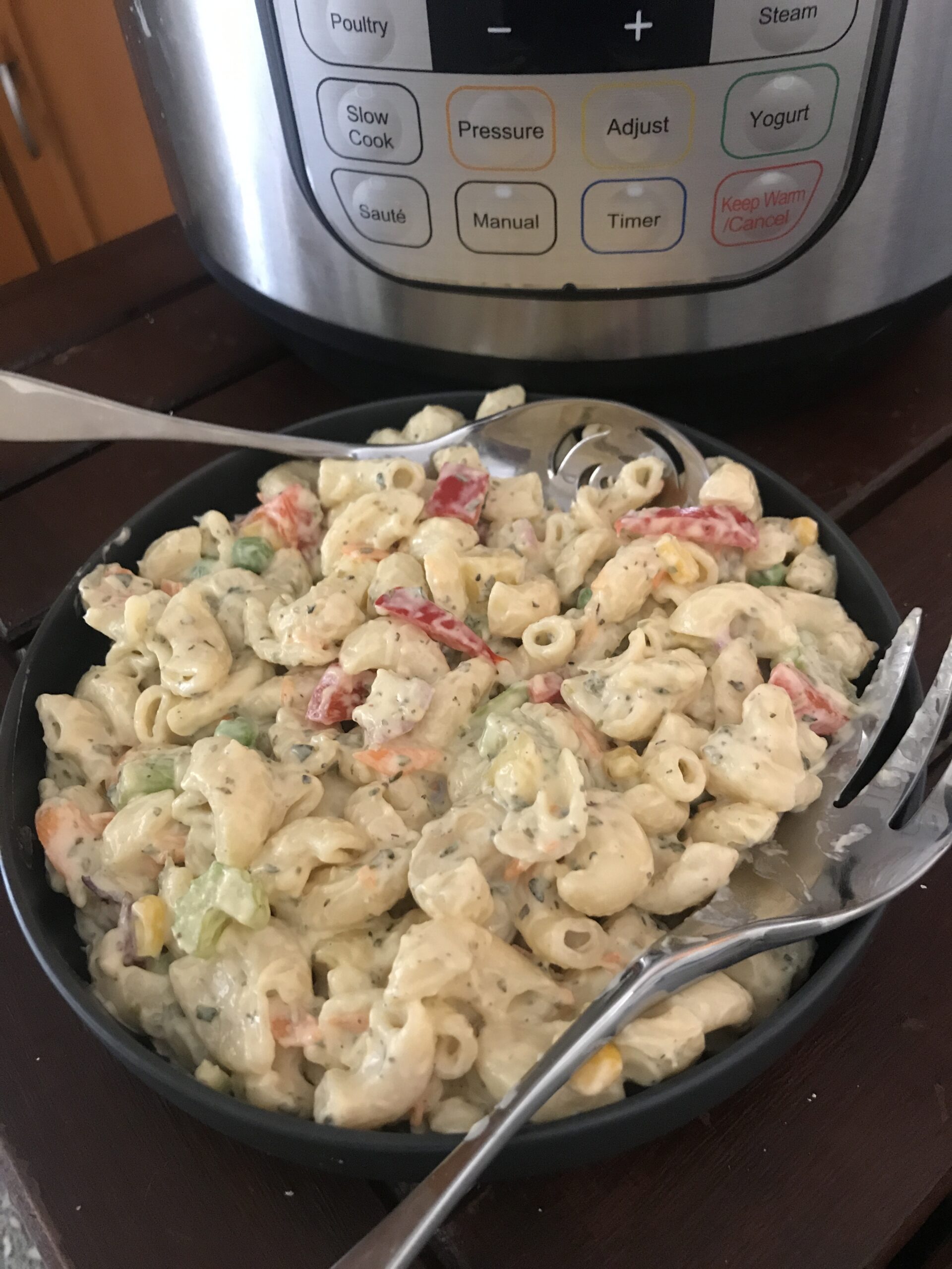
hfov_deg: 49.7
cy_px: 634
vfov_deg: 63.4
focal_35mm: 28
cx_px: 476
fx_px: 1027
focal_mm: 3.99
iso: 100
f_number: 1.8
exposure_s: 1/11
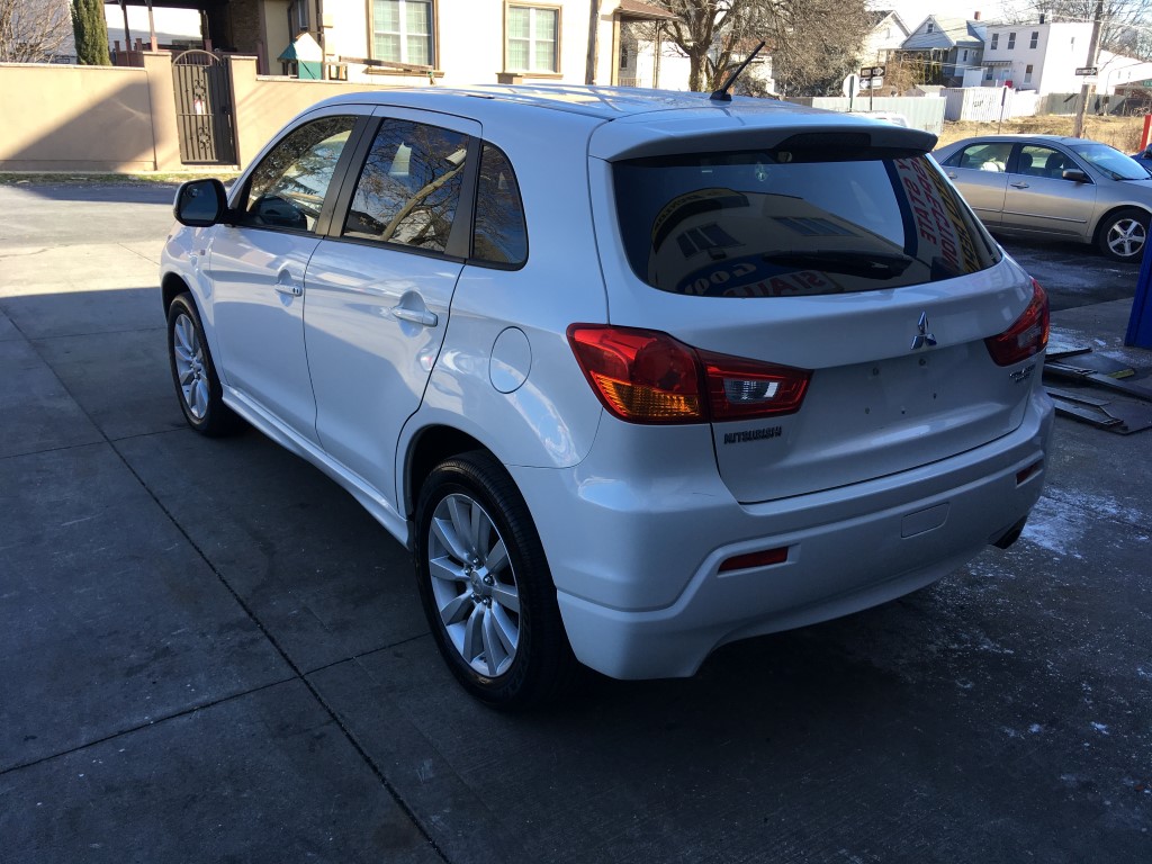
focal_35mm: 29
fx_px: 965
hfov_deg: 61.7
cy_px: 432
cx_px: 576
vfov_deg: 48.2
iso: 25
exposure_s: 1/300
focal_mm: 4.15
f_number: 2.2
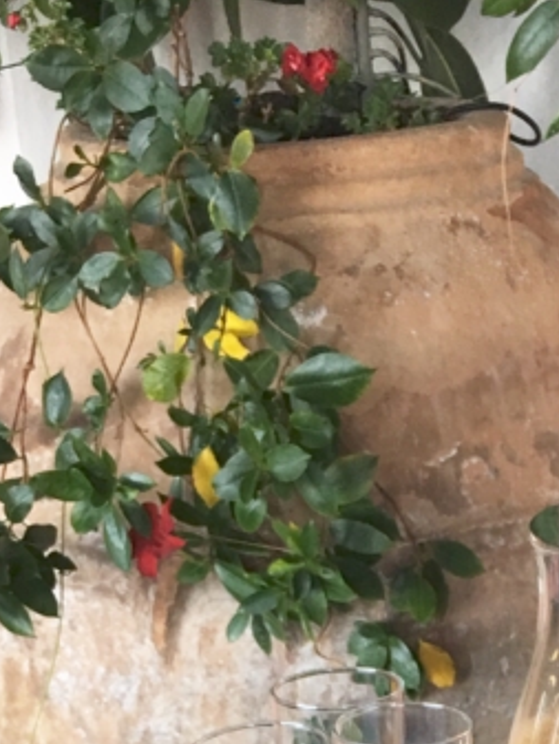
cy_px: 1110
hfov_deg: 16.6
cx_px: 506
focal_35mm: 88
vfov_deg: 19.4
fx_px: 1894
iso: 50
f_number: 2.2
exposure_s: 1/33
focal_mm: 4.15
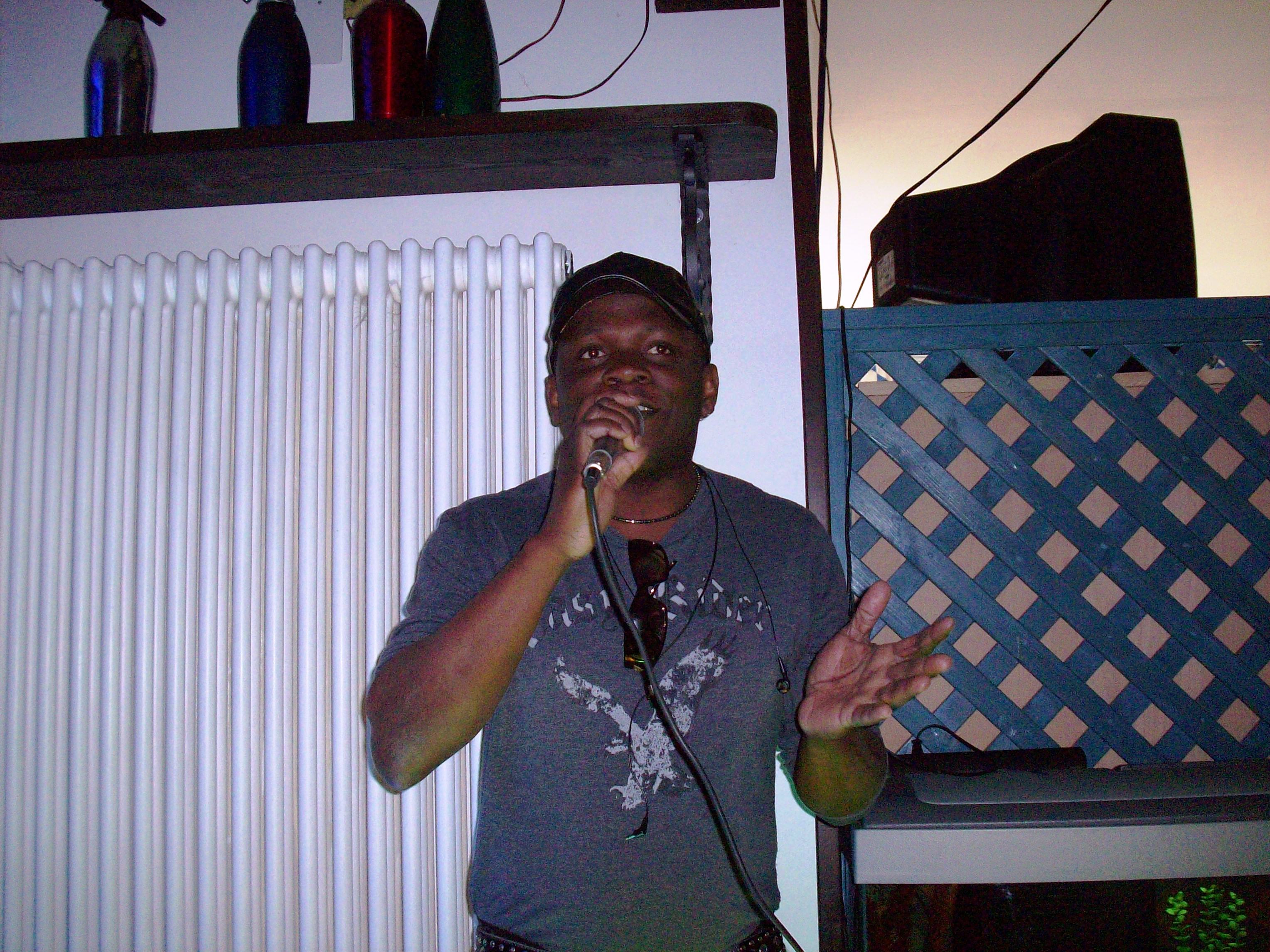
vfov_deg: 38.7
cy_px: 476
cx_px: 635
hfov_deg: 50.1
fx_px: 1357
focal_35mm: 37
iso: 200
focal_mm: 6.2
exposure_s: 1/64
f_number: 2.8
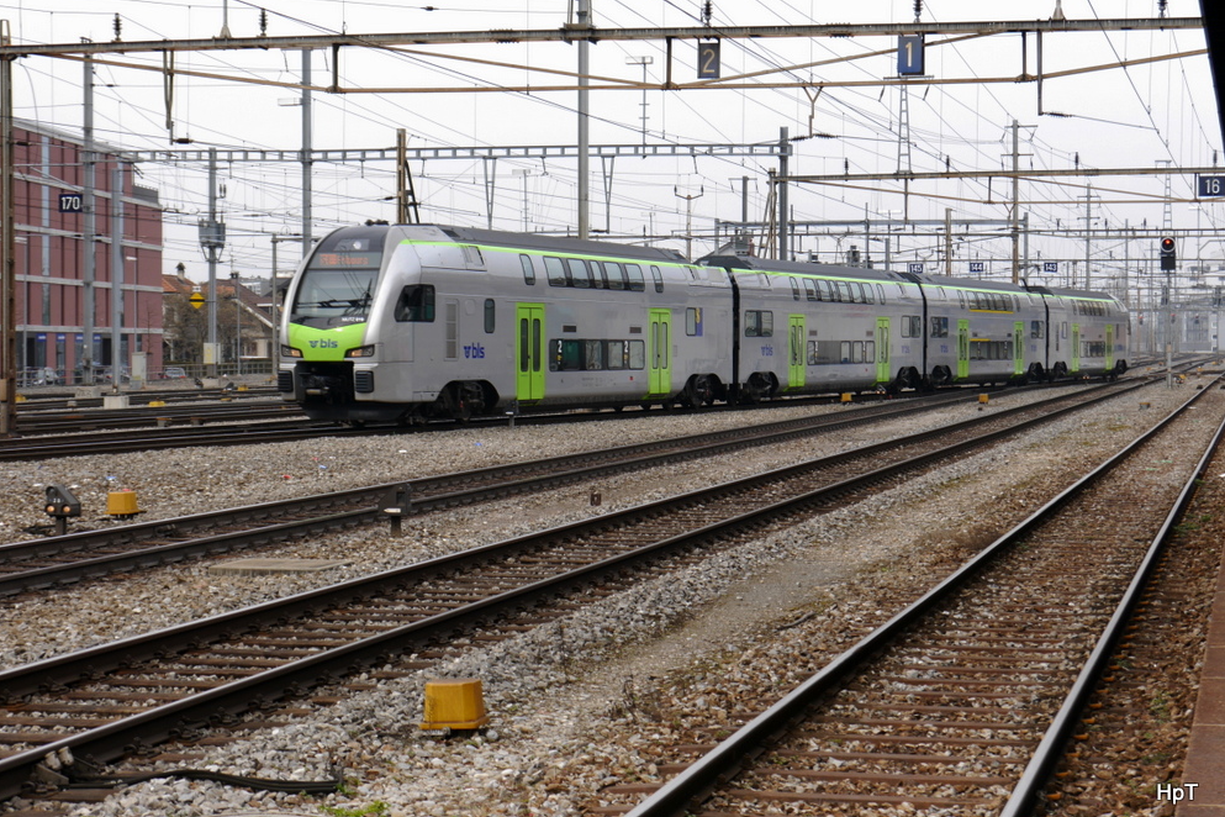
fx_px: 2994
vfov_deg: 15.5
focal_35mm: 88
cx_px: 611
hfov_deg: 23.1
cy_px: 367
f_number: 7.1
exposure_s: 1/200
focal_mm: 42
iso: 160
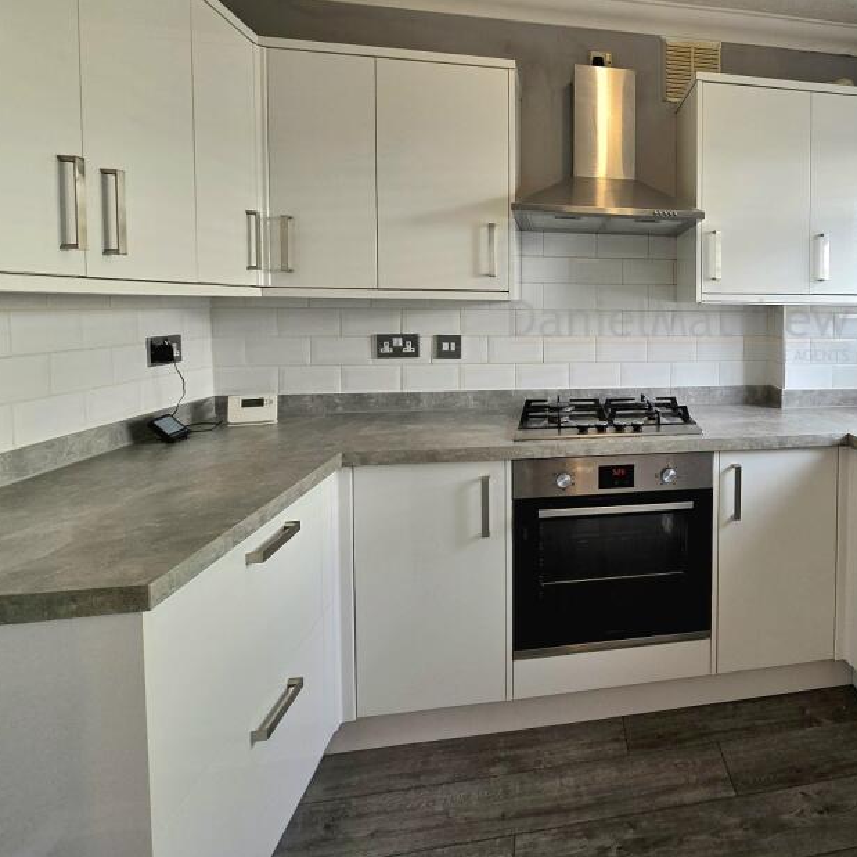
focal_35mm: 19
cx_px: 677
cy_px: 330
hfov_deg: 70.5
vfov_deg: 76.5
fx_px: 532
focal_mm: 2.2
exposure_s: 1/101
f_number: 2.2
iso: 64
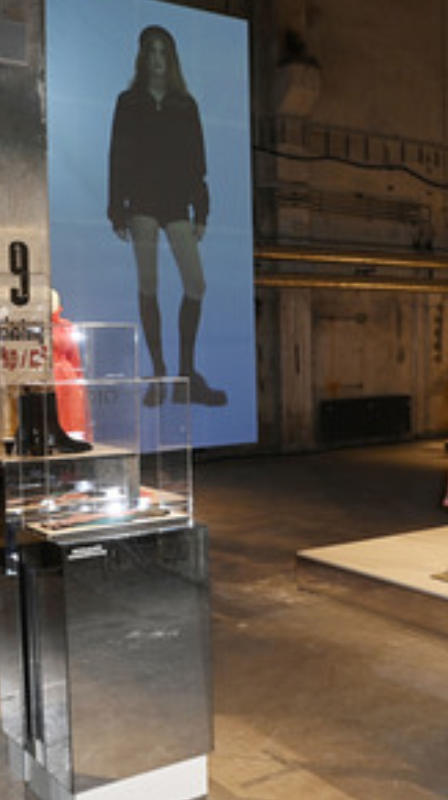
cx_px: 411
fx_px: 826
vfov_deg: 51.7
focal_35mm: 39
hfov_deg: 29.0
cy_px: 393
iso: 1250
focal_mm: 24
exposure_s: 1/100
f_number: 8
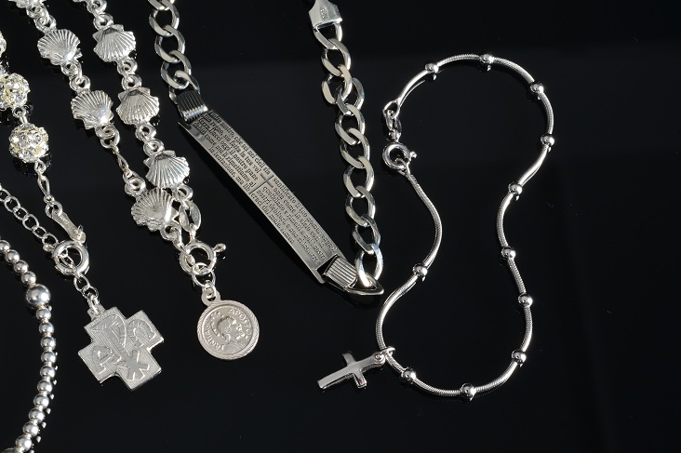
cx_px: 255
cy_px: 194
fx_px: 1550
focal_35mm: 82
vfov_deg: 16.6
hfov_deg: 24.7
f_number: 22
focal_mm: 60
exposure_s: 1/125
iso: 125
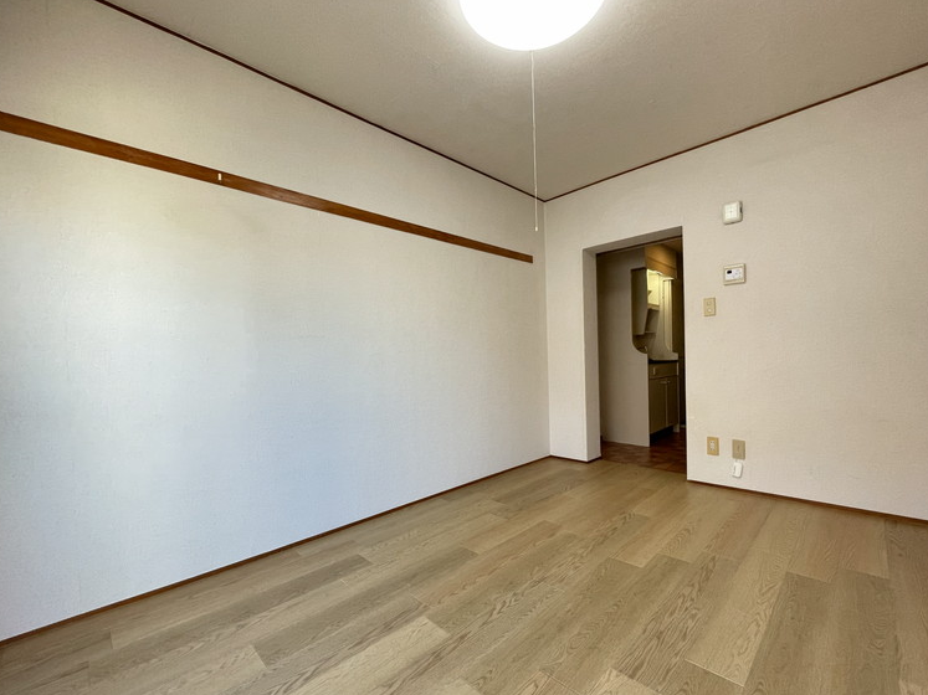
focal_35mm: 15
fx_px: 402
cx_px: 488
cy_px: 366
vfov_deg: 81.7
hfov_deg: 98.1
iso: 250
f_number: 2.4
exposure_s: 1/50
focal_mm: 1.55
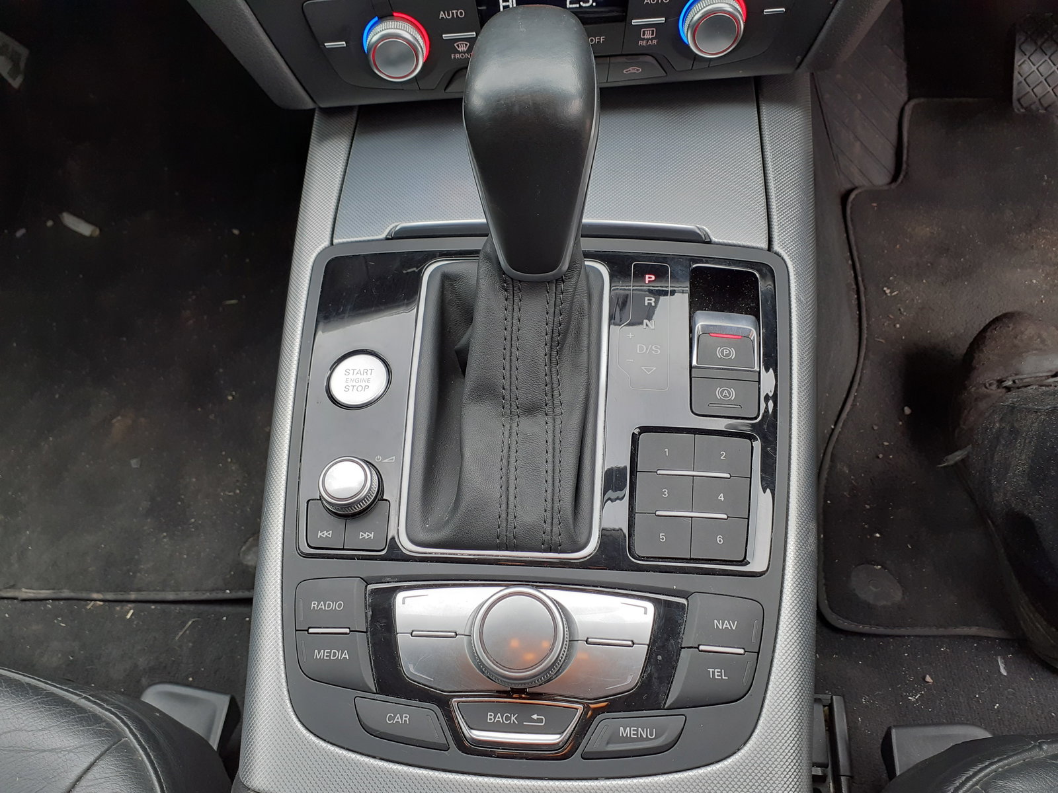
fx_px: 825
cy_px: 396
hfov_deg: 65.3
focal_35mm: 27
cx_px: 529
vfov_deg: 51.4
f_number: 1.9
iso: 50
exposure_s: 1/100
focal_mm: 3.6
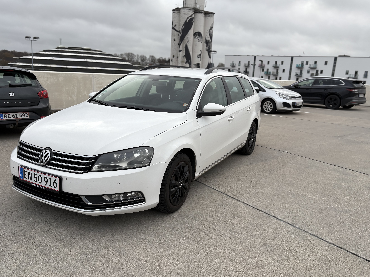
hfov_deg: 63.4
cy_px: 140
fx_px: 299
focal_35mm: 28
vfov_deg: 49.7
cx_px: 177
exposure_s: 1/412
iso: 50
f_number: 1.6
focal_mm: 5.96
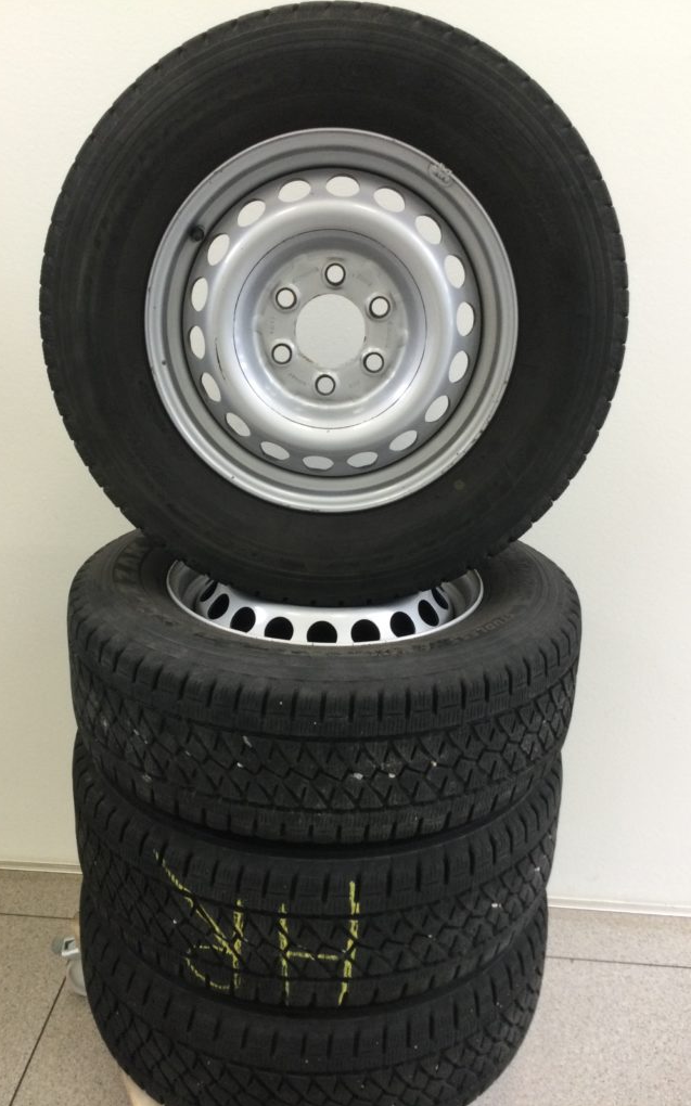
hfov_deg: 38.3
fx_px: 995
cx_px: 318
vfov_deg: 58.2
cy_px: 553
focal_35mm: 33
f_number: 2.4
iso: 80
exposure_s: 1/33
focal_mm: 3.3
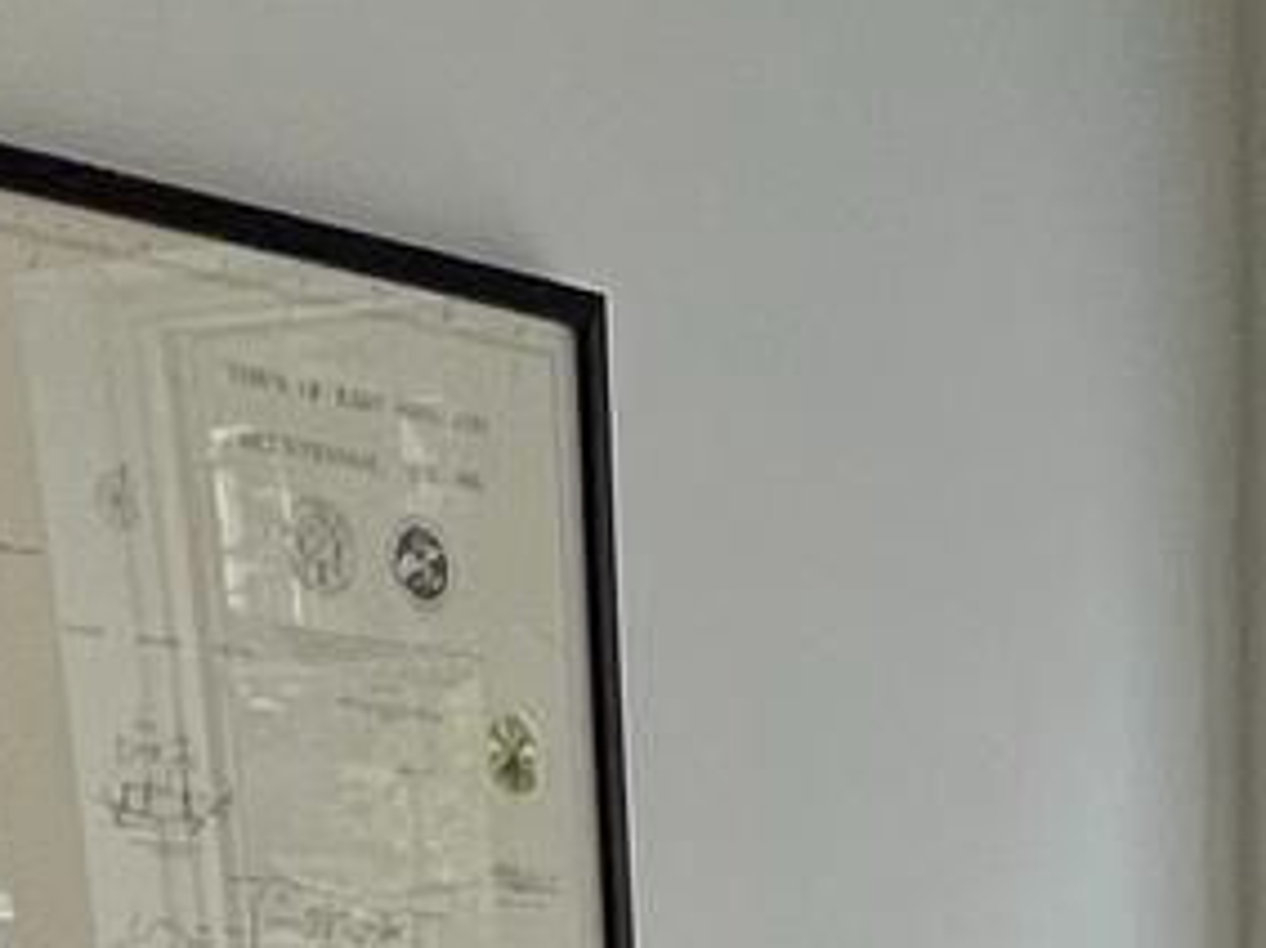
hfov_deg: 19.8
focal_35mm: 94
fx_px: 3436
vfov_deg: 10.2
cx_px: 1445
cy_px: 3023
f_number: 1.8
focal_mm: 1.57
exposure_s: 1/120
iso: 160
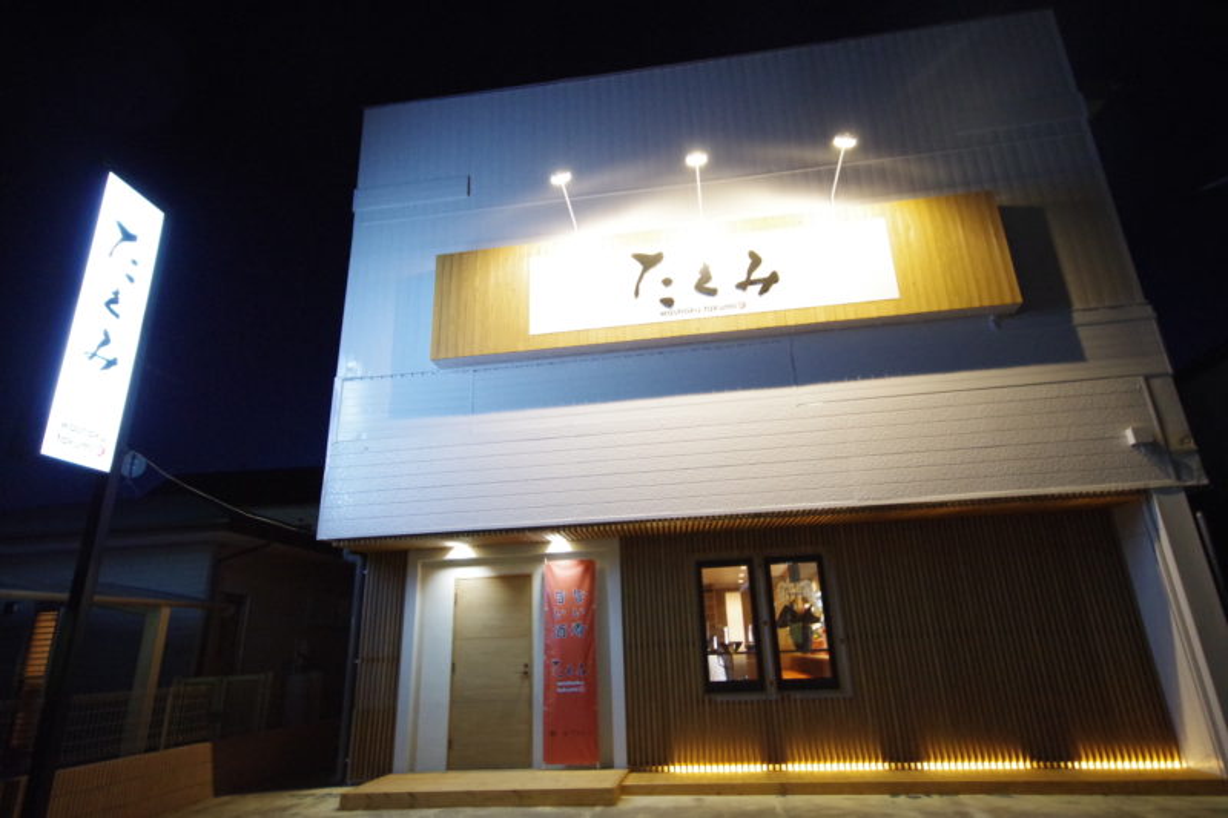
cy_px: 409
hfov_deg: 85.4
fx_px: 665
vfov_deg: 63.2
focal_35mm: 20
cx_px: 614
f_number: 4.5
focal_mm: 13
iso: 3200
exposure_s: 1/30
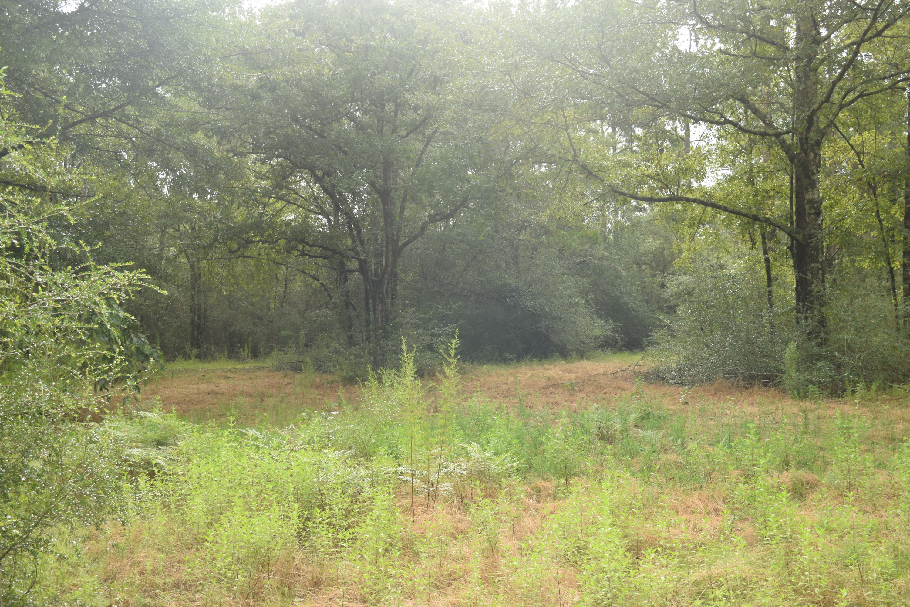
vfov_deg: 30.8
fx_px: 1099
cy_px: 304
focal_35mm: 44
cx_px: 455
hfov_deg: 45.0
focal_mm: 29
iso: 100
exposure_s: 1/50
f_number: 6.3
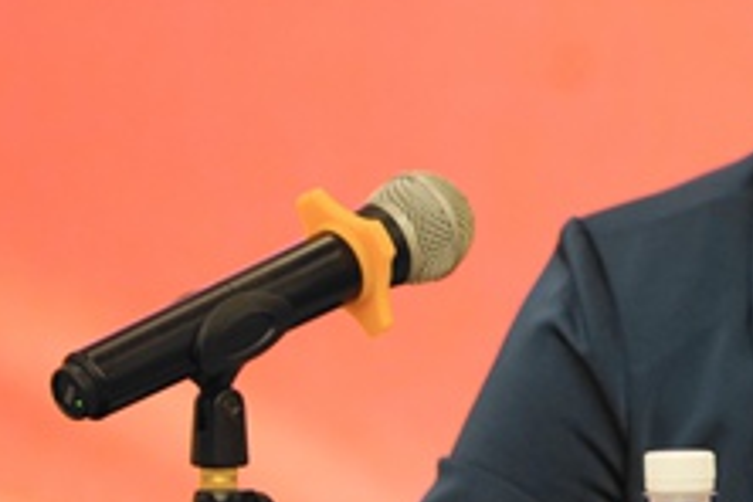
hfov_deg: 3.2
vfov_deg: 2.1
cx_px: 895
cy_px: 197
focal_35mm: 649
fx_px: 13574
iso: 2000
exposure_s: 1/60
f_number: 6.3
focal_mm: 240
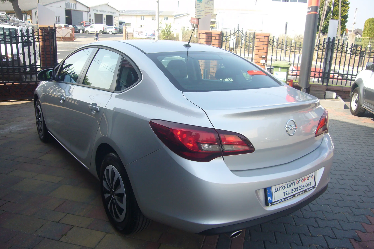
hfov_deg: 61.9
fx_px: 312
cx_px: 186
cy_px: 124
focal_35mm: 30
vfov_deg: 43.6
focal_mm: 4.6
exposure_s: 1/320
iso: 80
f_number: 2.8
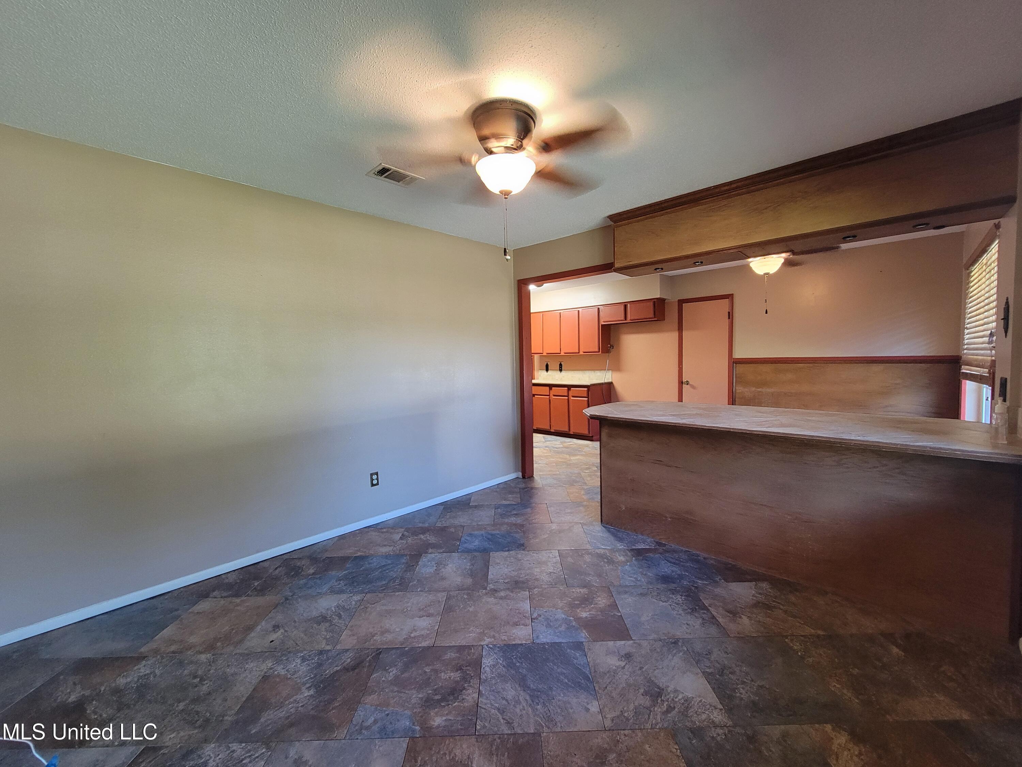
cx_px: 511
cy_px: 384
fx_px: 384
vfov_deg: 89.9
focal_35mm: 13
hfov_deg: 106.2
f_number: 2.2
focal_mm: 2.2
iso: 320
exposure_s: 1/30
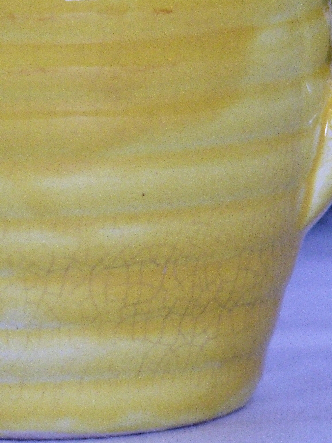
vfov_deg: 3.7
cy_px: 222
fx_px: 6931
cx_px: 166
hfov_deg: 2.7
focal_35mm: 542
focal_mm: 88.7
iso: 400
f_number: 2.8
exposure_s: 1/100
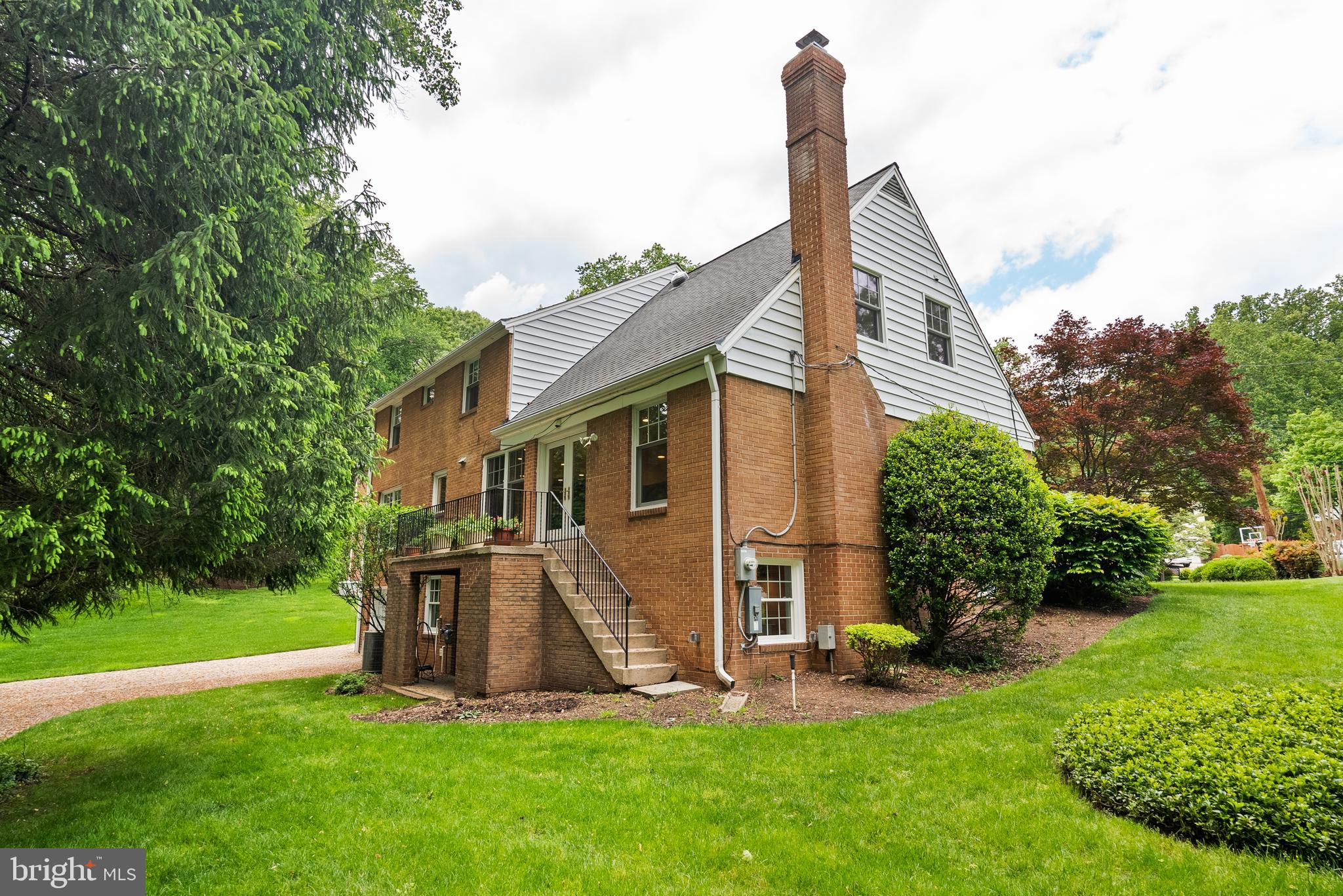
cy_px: 448
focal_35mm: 20
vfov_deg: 63.3
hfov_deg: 85.4
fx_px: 728
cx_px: 672
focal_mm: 19.5
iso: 200
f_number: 7.1
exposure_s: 1/125
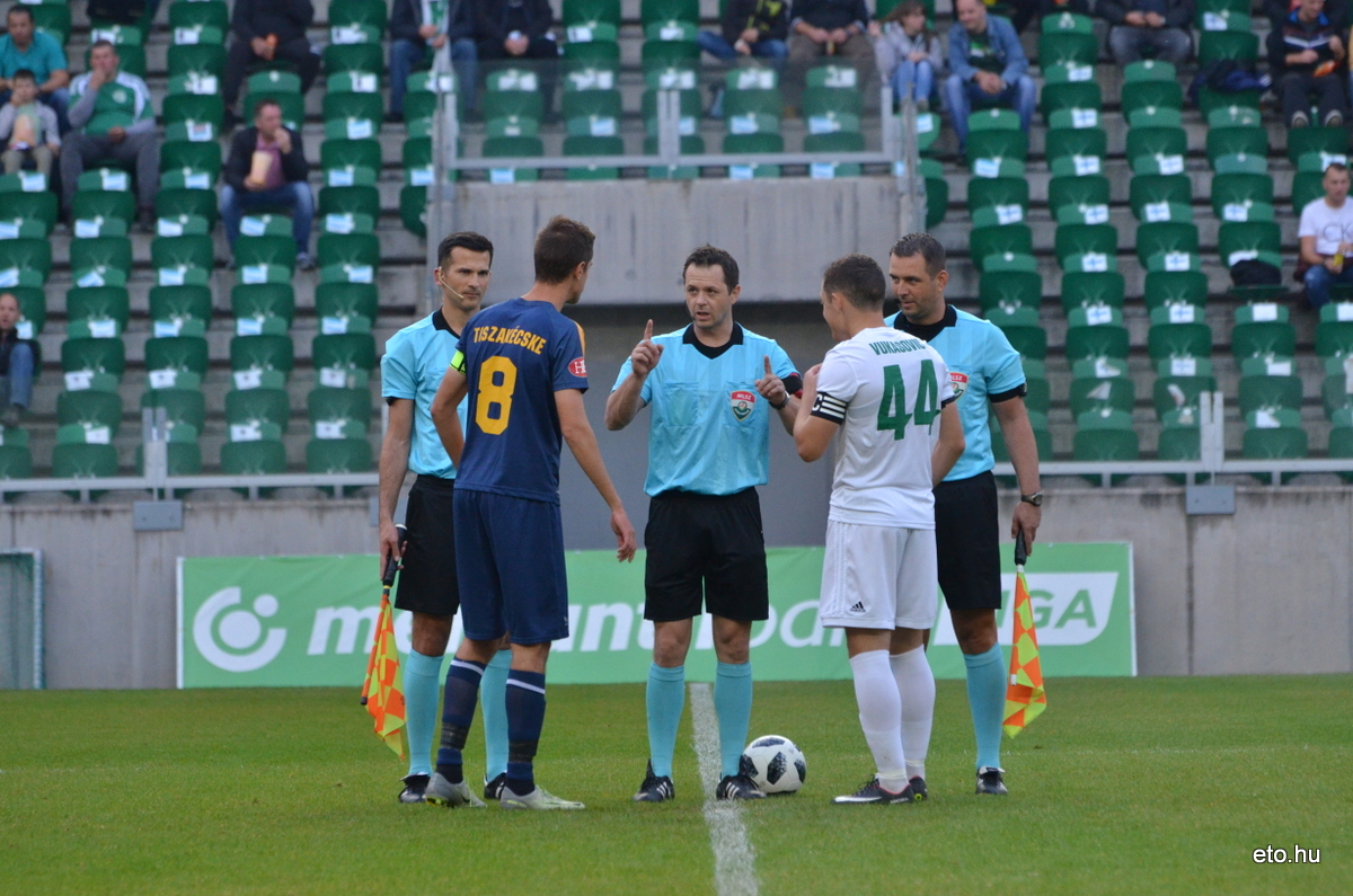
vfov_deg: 4.1
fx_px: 12378
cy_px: 448
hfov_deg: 6.3
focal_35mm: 330
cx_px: 676
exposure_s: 1/1250
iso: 1600
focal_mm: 220
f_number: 5.3
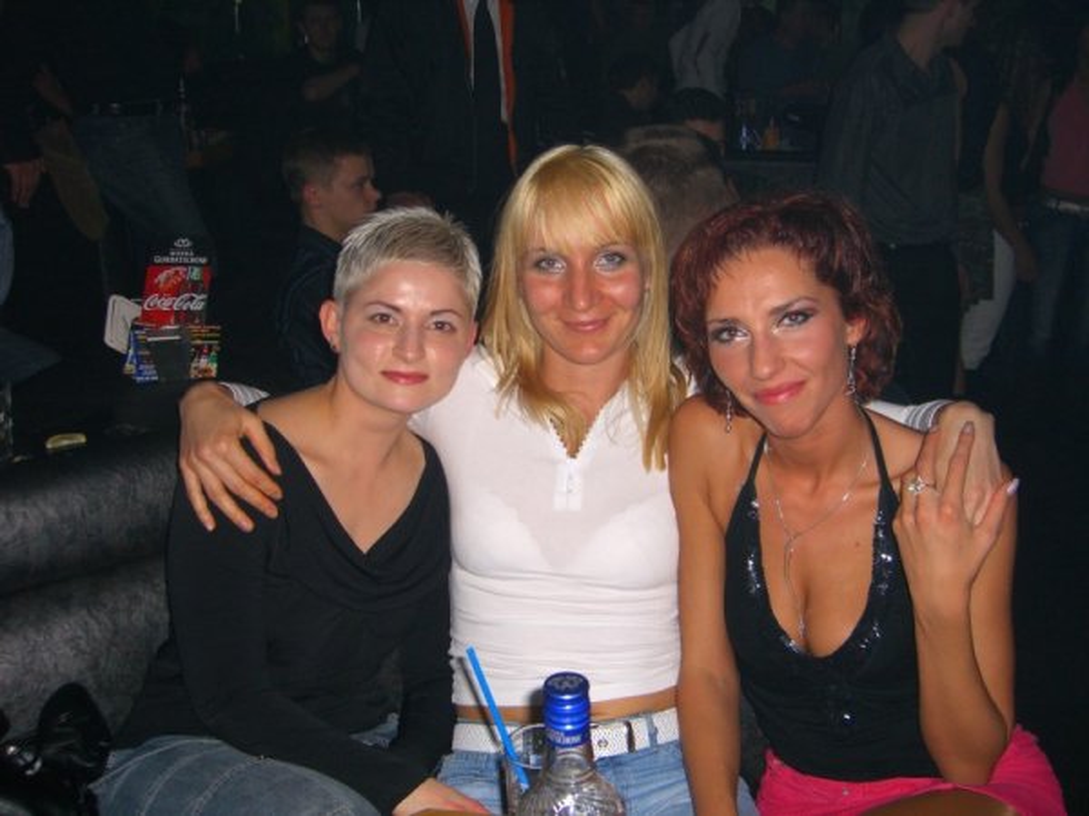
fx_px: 1195
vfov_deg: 37.7
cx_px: 544
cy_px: 408
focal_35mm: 38
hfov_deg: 49.0
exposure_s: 1/60
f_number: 2.8
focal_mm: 7.9
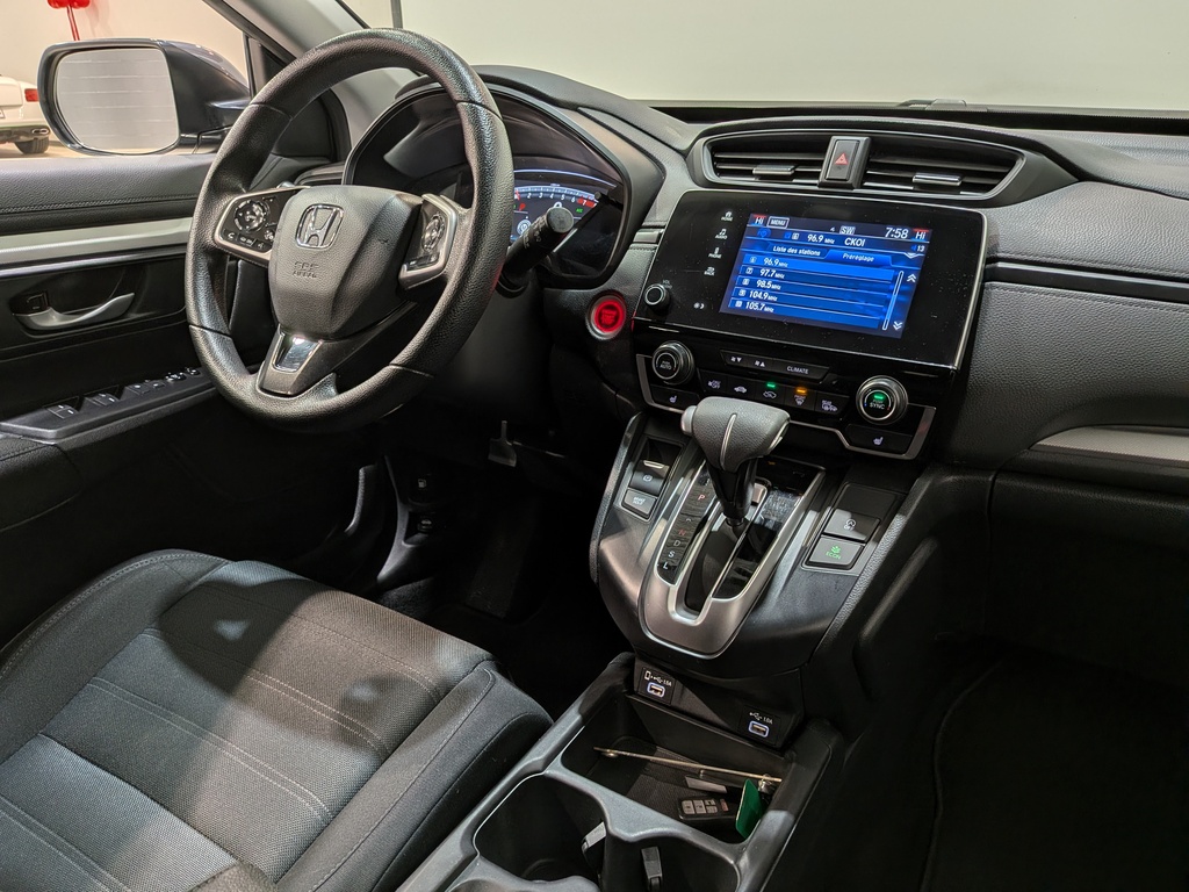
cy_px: 446
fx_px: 824
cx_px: 594
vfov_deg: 56.8
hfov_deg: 71.6
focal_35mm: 24
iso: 31
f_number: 1.7
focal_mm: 4.53
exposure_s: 1/119
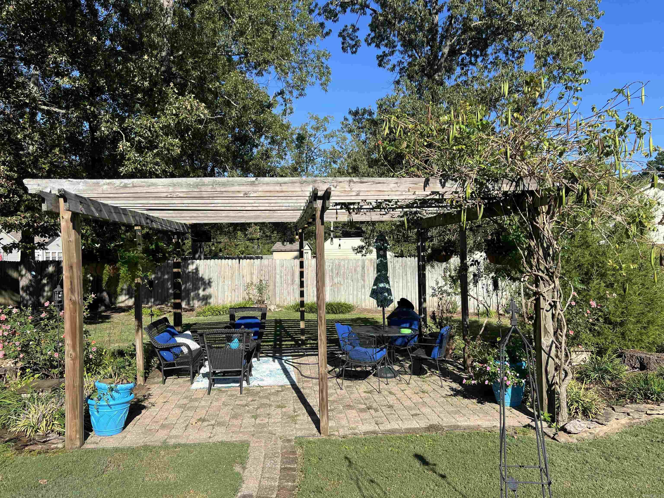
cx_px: 332
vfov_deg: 53.1
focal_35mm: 26
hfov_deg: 67.3
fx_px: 499
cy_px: 249
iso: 50
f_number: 1.5
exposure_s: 1/3077
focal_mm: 5.7
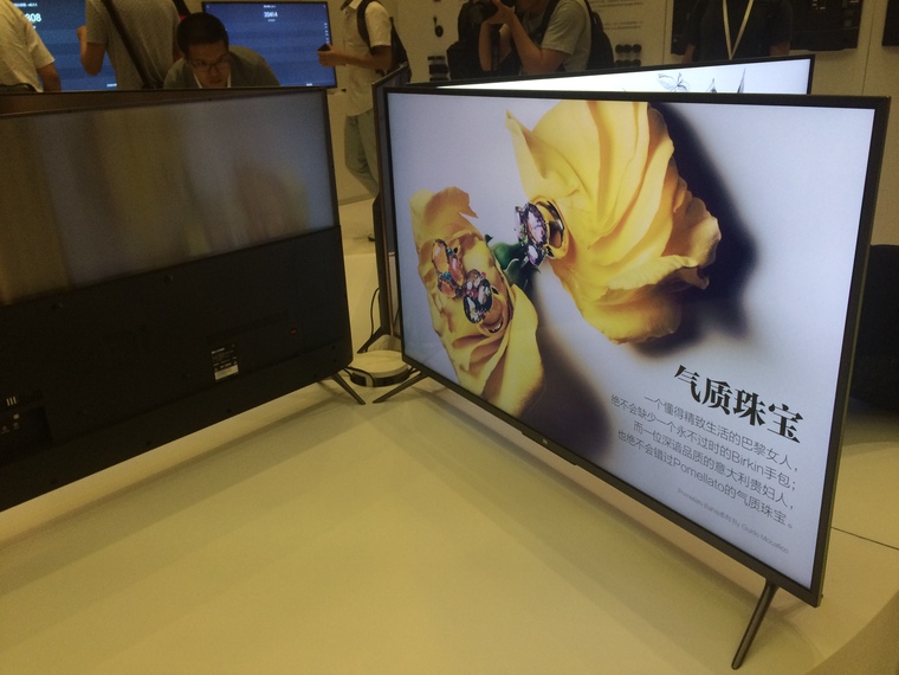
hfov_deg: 61.7
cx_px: 450
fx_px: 753
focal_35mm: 29
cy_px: 338
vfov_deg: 48.2
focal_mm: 4.15
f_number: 2.2
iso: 50
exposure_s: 1/30
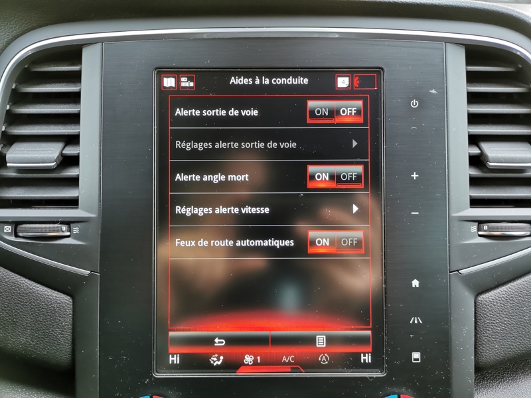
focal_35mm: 27
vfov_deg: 51.4
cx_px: 266
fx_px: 414
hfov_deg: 65.3
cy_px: 199
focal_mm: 5.58
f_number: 1.8
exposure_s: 1/100
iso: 250
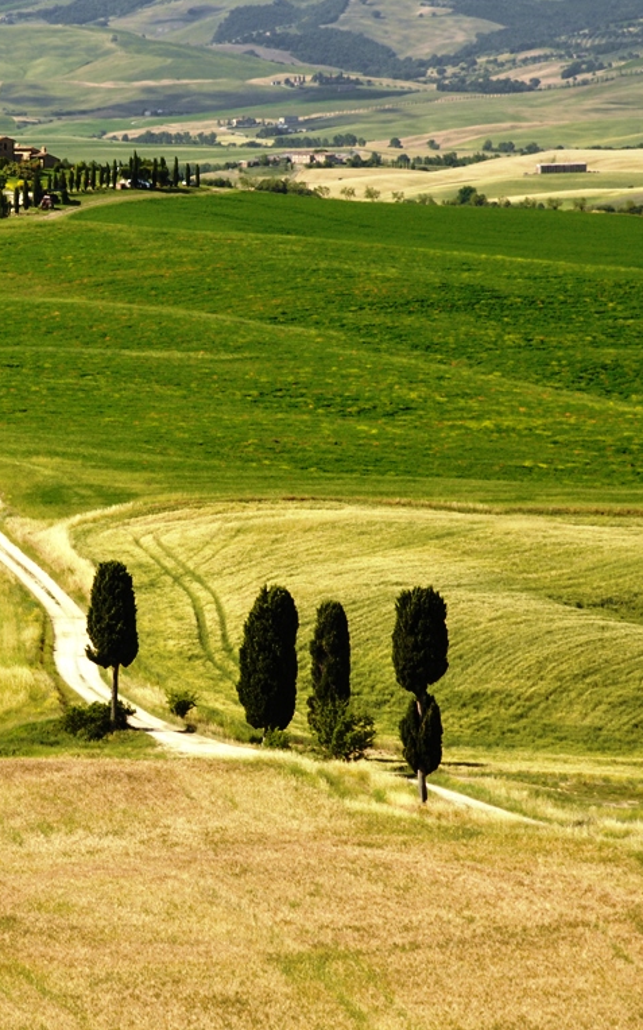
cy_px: 513
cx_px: -121
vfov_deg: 10.7
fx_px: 5521
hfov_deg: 6.6
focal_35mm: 197
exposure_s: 1/80
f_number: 11
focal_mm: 85
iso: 200
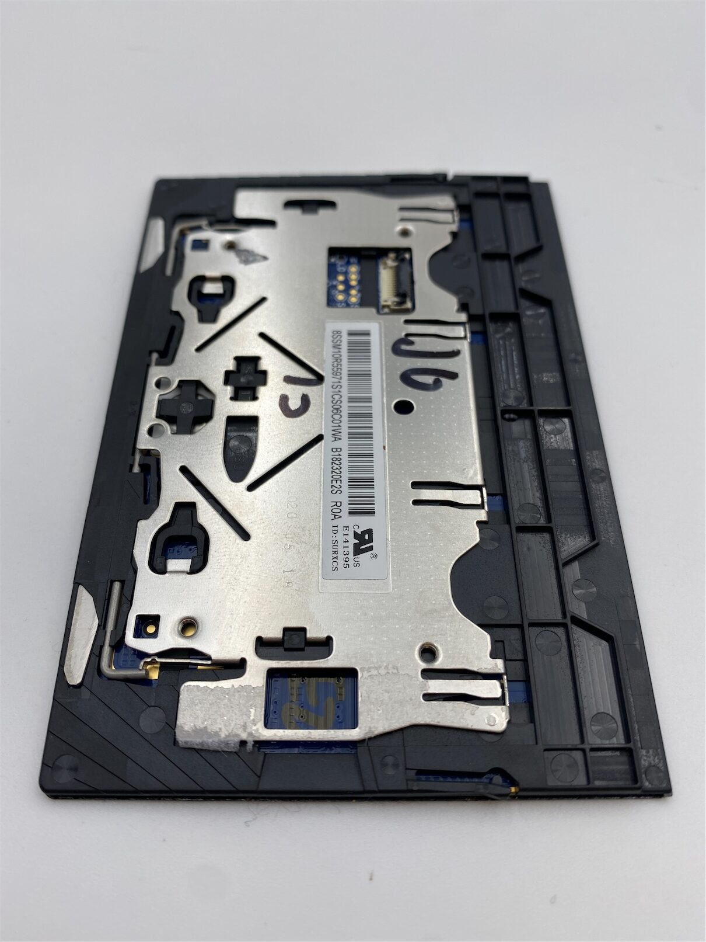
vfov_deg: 67.3
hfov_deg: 53.1
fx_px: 707
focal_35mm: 26
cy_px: 471
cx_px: 353
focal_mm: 4.25
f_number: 1.8
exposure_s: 1/260
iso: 32
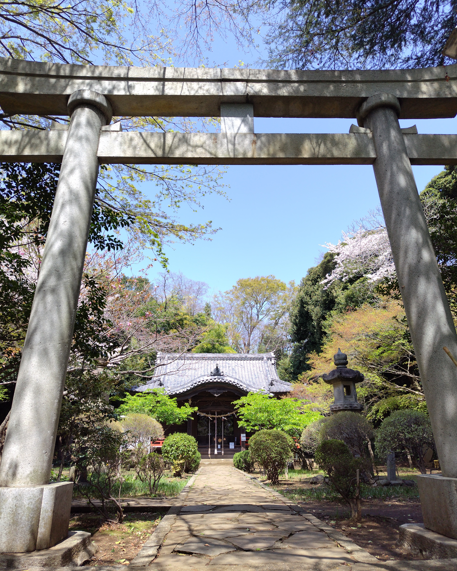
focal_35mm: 24
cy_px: 292
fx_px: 406
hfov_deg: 58.8
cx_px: 228
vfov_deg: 70.3
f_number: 1.9
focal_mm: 5.5
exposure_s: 1/612
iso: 50
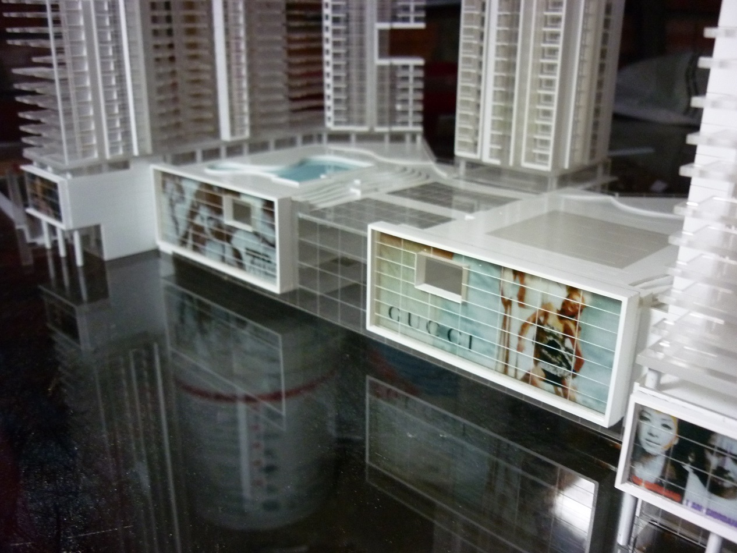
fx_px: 703
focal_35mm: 33
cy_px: 276
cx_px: 368
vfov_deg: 43.0
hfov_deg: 55.3
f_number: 2.8
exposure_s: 1/60
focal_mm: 5.5
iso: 400
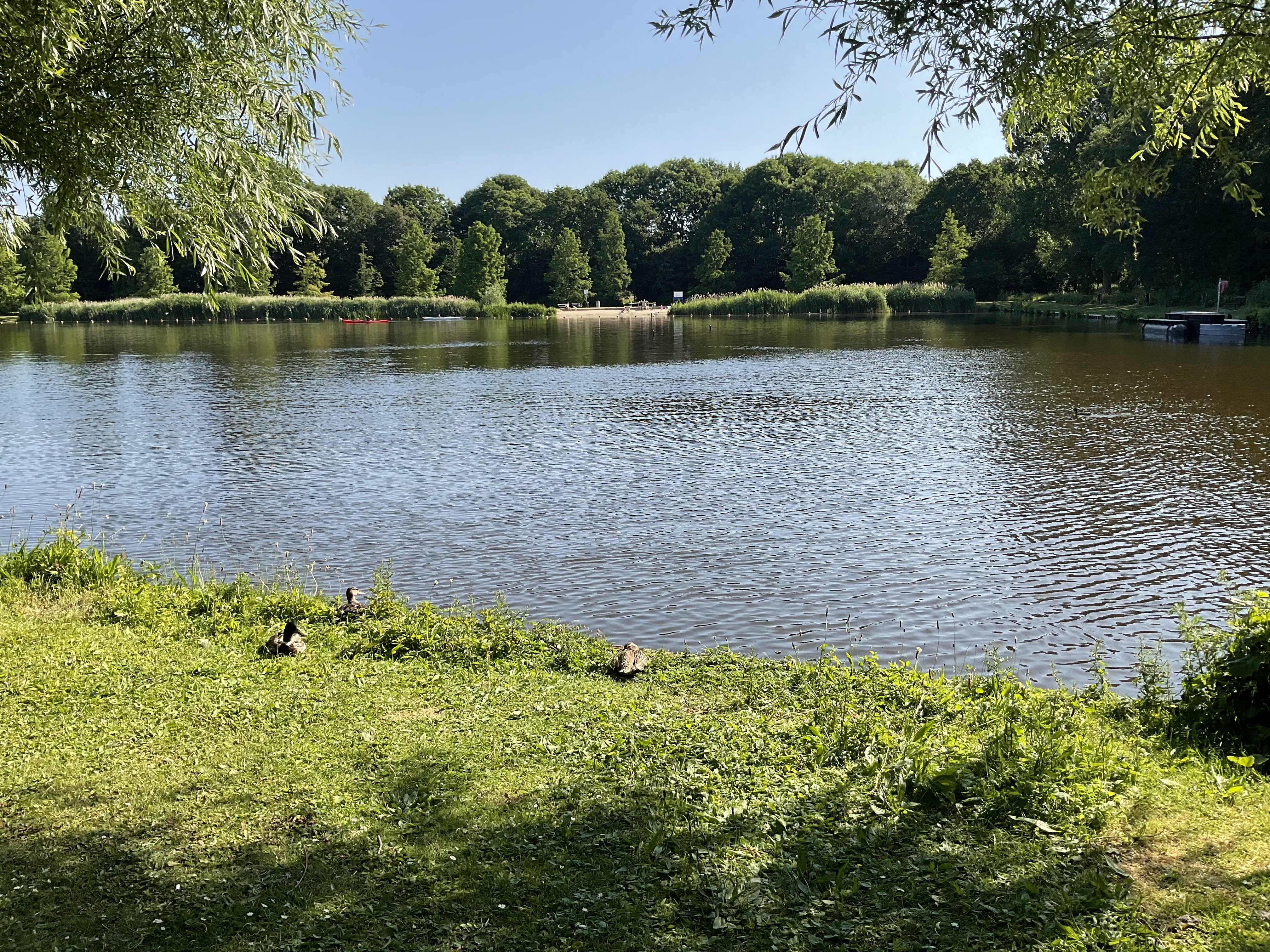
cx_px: 635
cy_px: 476
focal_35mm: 29
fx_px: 1064
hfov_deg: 61.7
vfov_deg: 48.2
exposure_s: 1/1121
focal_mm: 3
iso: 16
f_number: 1.8
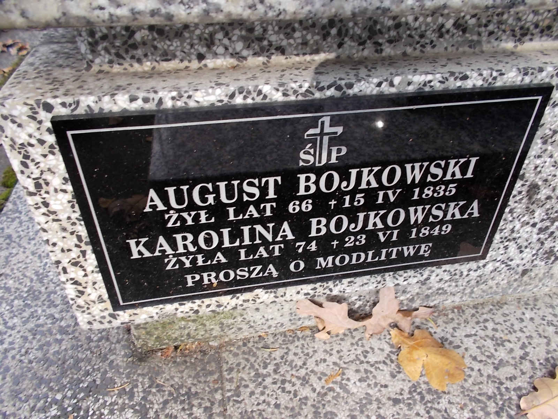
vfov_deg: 53.1
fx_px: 419
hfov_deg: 67.3
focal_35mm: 26
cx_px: 279
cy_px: 210
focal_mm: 4.6
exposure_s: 1/125
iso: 80
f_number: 3.2
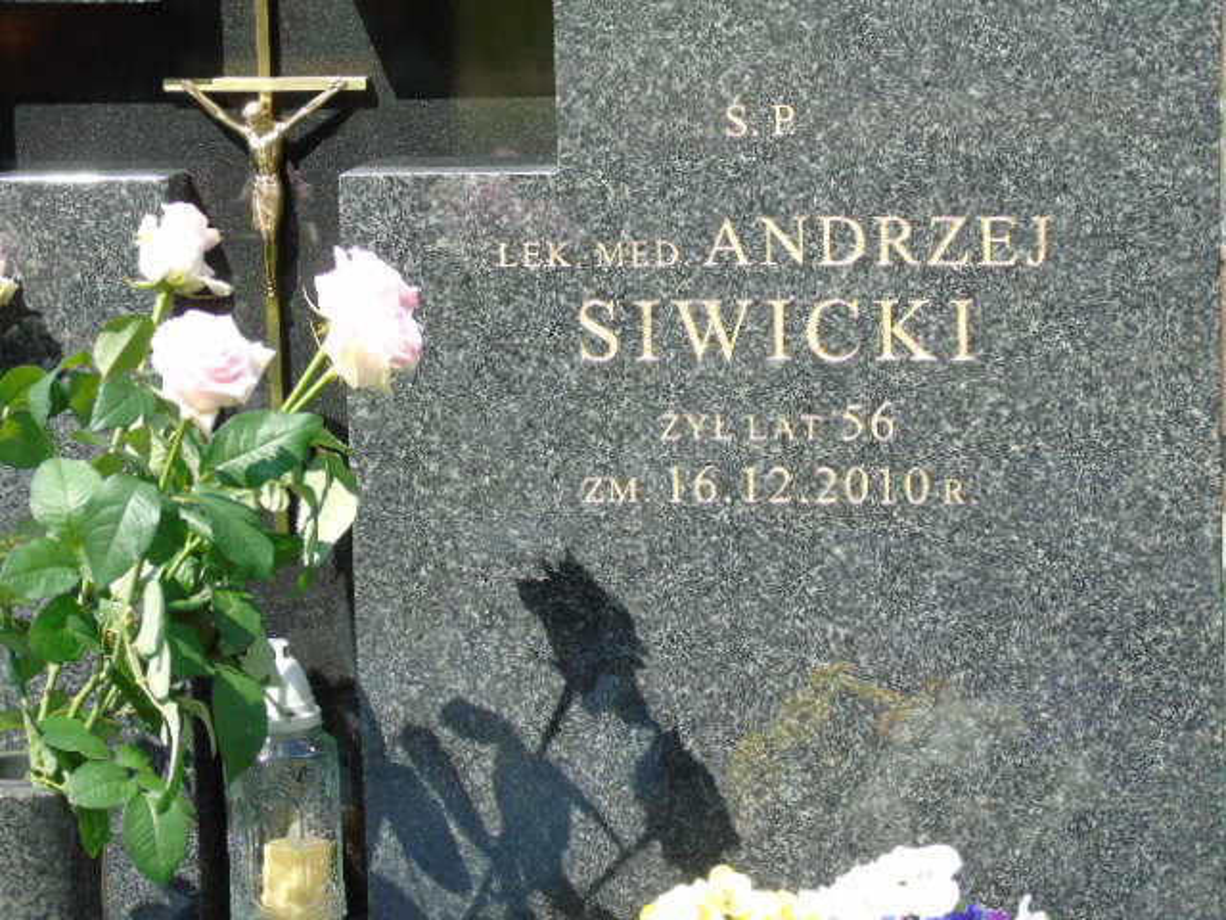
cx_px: 613
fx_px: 4392
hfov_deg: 15.9
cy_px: 460
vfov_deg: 12.0
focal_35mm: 124
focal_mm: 22
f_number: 4.6
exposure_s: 1/160
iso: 80
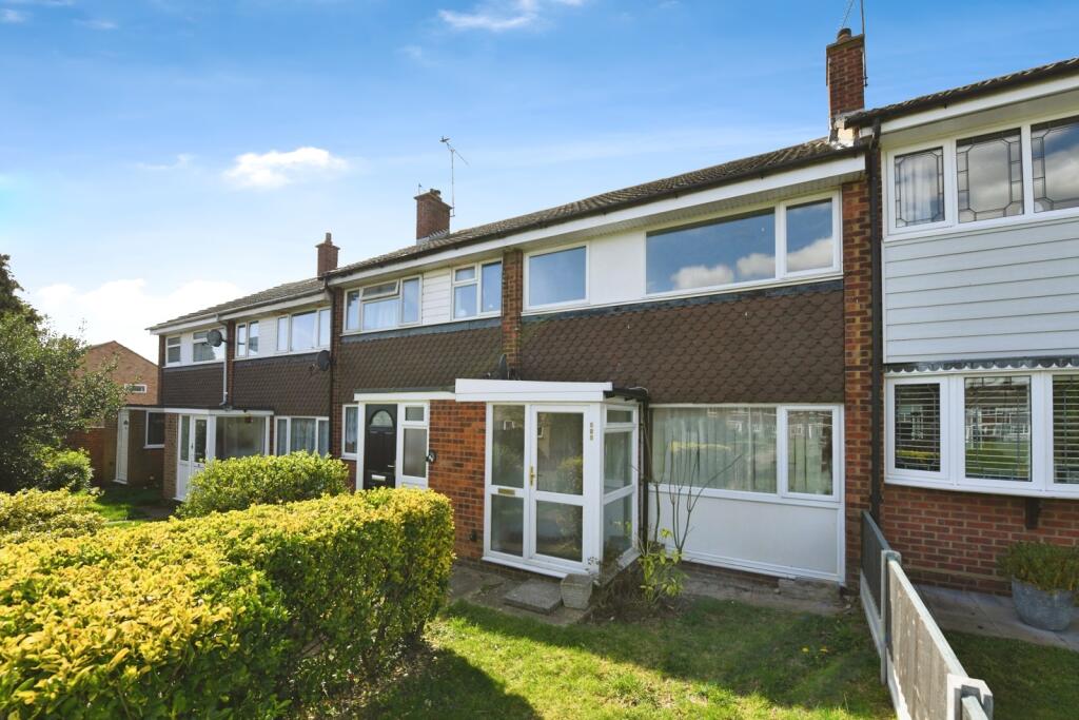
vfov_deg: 81.2
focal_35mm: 14
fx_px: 420
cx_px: 540
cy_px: 360
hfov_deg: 104.2
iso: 800
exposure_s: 1/1600
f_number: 8
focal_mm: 14
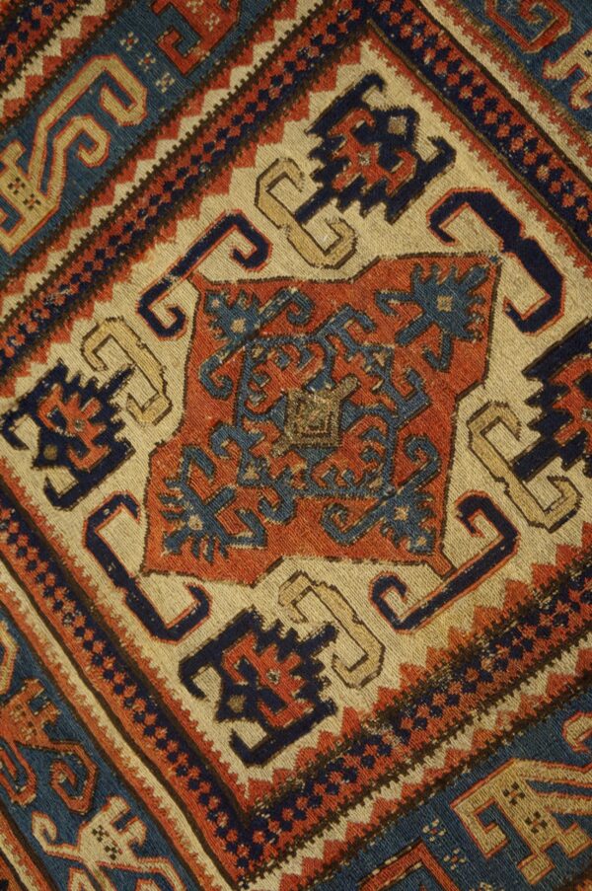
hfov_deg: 43.5
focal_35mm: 30
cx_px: 296
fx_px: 742
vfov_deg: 62.0
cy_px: 446
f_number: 4
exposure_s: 1/60
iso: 1250
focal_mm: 20
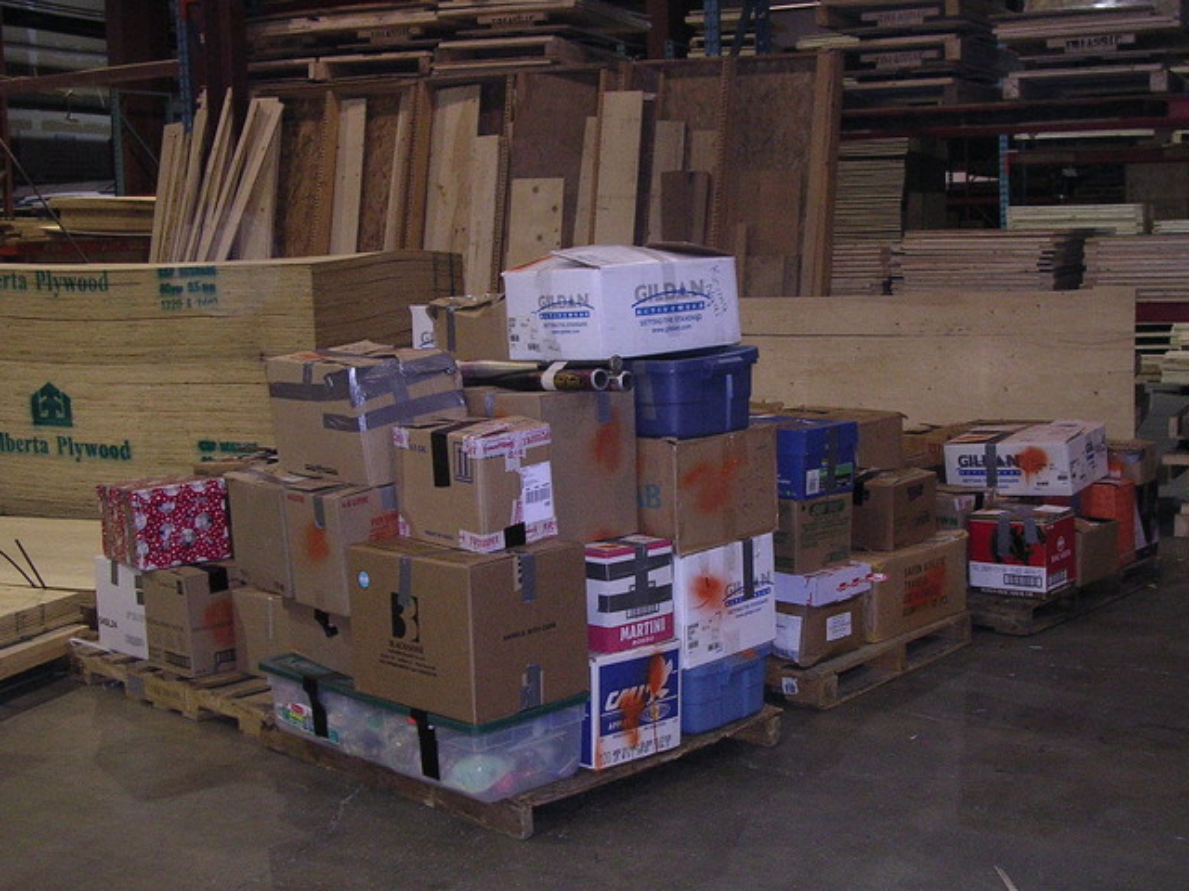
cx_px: 594
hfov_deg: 41.2
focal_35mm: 46
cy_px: 446
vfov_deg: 31.5
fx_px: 1580
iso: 327
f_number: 3
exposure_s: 1/60.1
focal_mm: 7.1
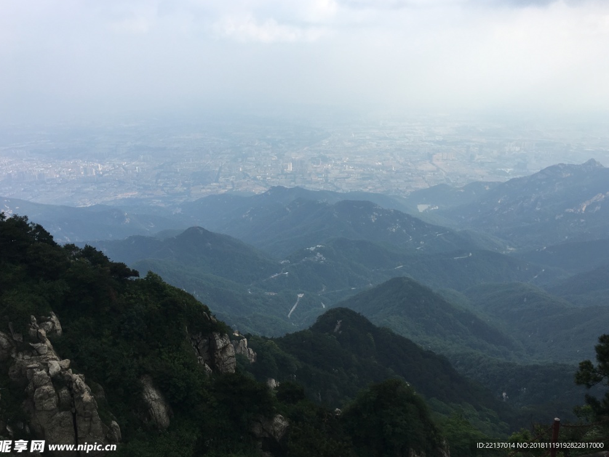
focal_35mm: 30
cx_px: 301
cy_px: 221
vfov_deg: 46.8
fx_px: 528
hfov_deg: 60.0
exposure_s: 1/999
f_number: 2.2
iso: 25
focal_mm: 4.15
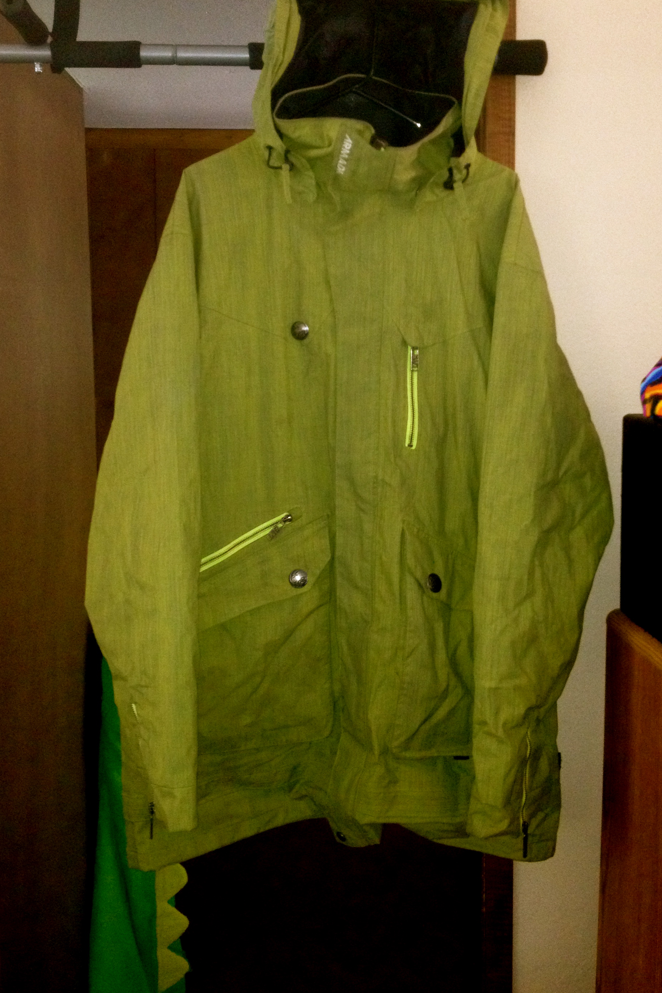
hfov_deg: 31.2
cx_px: 341
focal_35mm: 43
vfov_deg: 45.3
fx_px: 1186
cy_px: 428
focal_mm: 4.28
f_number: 2.4
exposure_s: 1/20
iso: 250
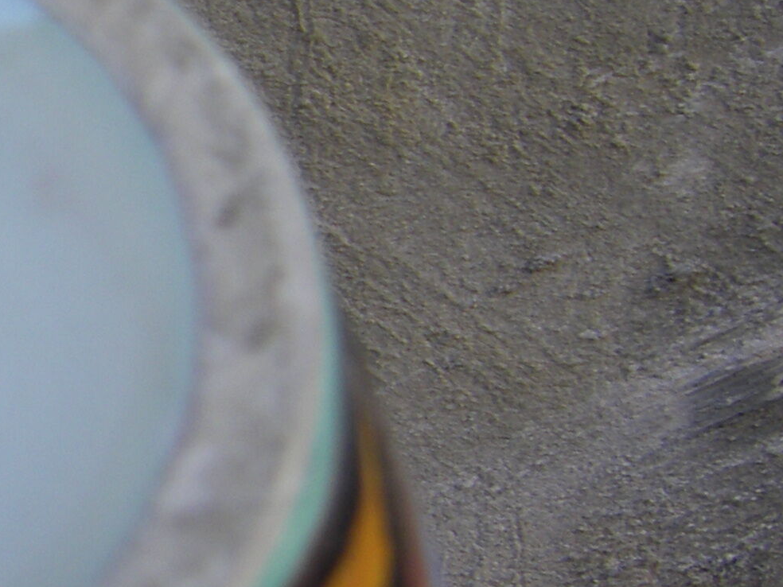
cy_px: 391
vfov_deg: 11.8
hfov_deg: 14.8
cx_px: -286
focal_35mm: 126
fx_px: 2850
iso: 64
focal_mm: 6.3
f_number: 3.5
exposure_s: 1/50
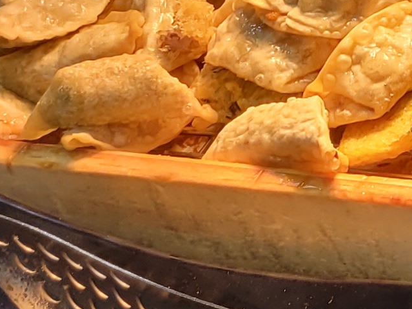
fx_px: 1952
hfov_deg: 10.0
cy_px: -167
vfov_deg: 8.8
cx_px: 1090
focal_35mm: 164
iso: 40
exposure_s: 1/126
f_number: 1.8
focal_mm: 5.4
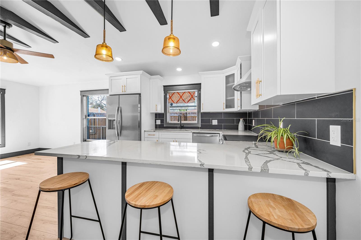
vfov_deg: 81.1
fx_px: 140
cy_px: 120
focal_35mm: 14
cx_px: 180
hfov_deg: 104.3
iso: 320
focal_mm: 14
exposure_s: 1/100
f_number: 8
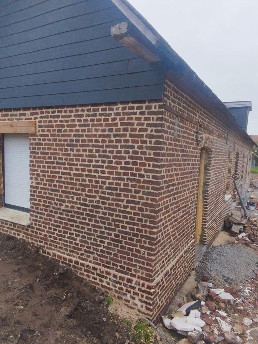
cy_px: 172
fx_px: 159
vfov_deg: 94.5
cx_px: 129
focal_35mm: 16
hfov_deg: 78.1
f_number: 2.2
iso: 50
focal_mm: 1.65
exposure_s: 1/310
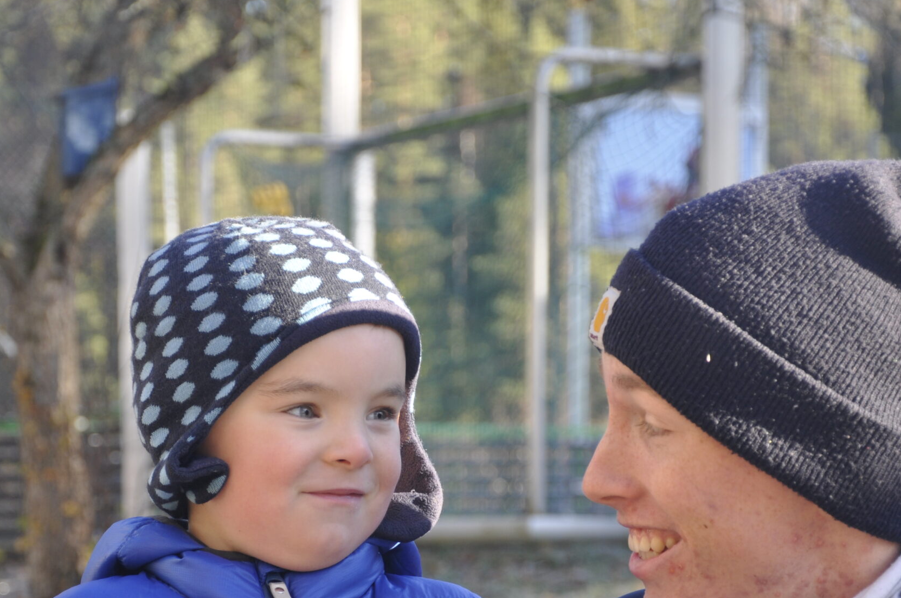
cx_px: 362
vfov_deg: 10.2
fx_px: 3350
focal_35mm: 134
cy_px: 453
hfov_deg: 15.3
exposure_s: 1/100
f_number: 5
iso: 200
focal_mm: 58
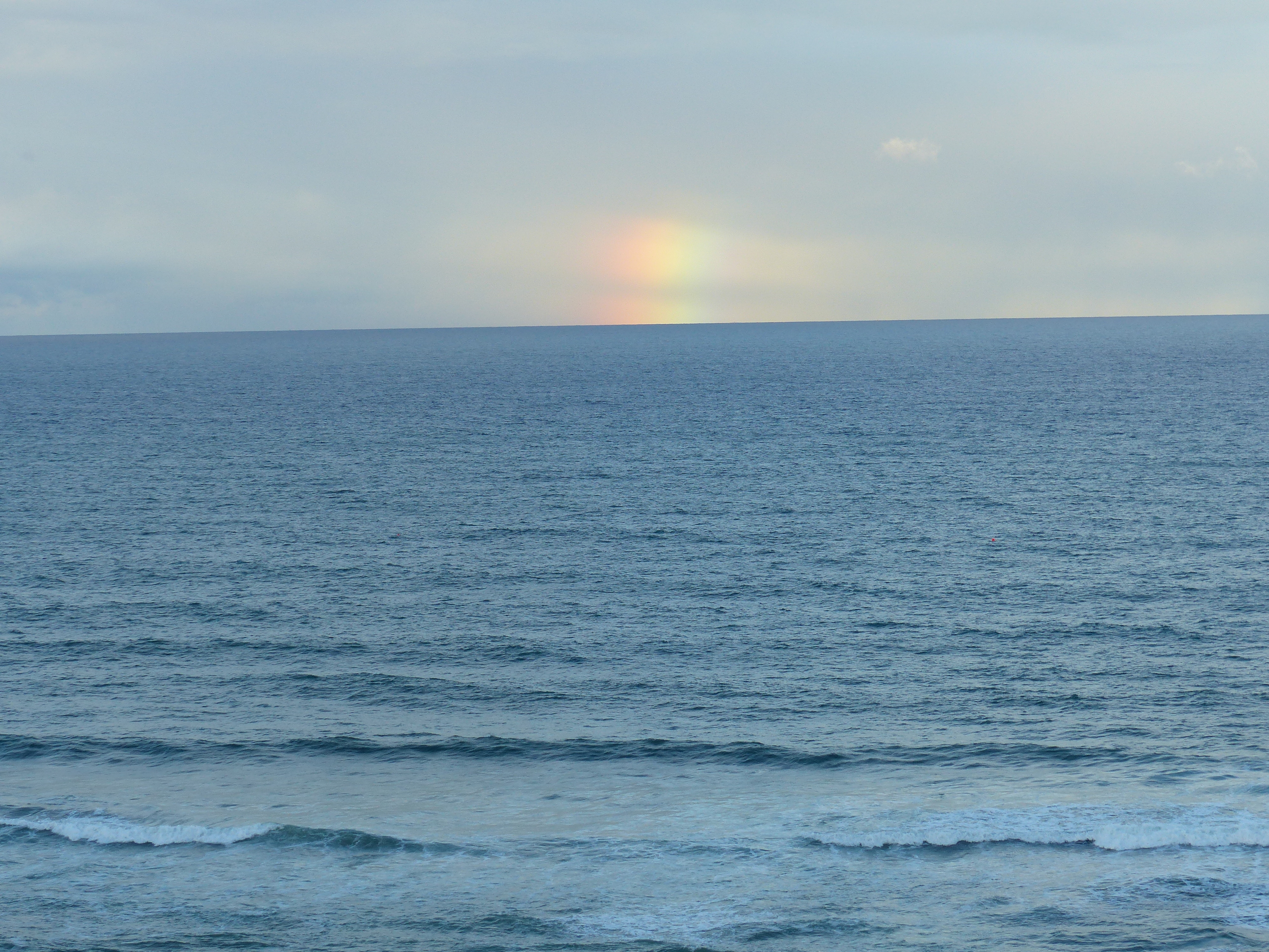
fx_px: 3923
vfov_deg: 13.8
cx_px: 634
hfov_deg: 18.4
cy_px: 476
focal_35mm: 107
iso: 100
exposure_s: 1/250
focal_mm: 17.8
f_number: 4
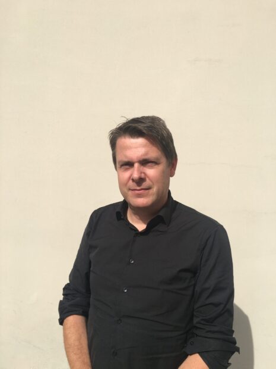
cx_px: 138
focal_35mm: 29
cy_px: 184
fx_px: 308
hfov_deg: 48.2
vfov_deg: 61.7
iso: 25
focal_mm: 4.15
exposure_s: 1/1538
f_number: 2.2
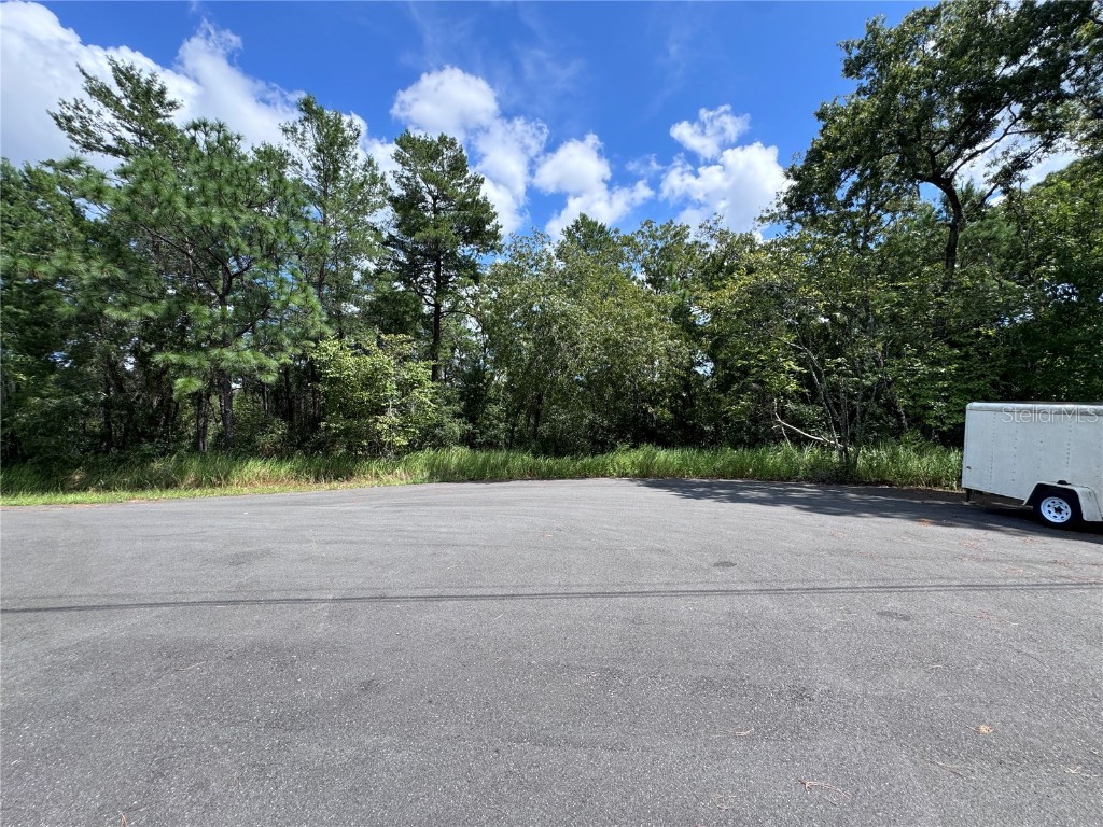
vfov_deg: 85.7
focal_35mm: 14
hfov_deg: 102.1
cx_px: 552
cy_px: 414
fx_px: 446
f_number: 2.2
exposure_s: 1/821
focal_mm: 2.22
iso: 50
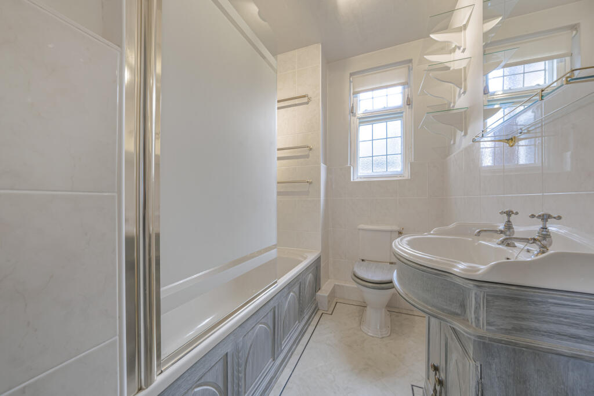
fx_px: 198
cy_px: 198
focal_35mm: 12
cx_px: 297
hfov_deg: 112.6
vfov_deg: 90.0
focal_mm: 12
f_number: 10
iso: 320
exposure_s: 1/1.67
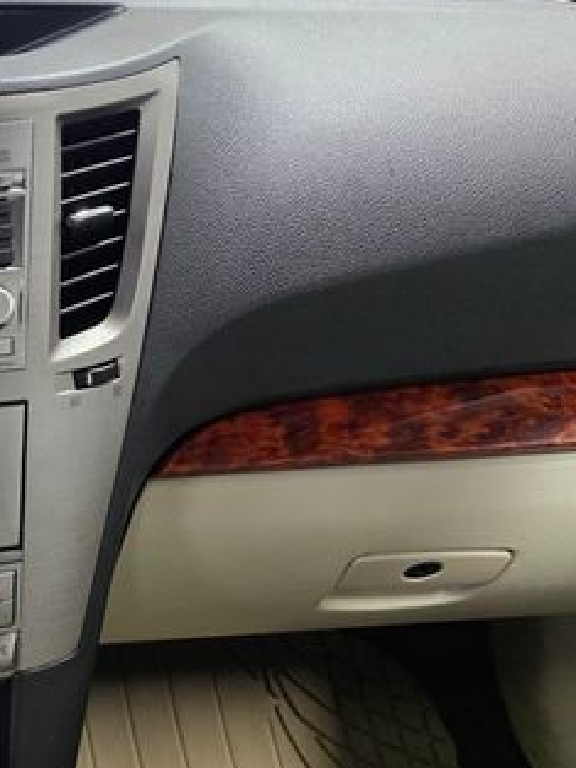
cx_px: -201
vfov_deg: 40.4
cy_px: 353
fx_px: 1042
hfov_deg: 25.8
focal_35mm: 47
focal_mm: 6.3
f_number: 1.7
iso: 640
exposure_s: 1/120
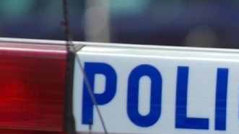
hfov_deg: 1.6
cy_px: 119
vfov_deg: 0.9
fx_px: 8655
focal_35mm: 1366
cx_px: 289
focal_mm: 300
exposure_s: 1/180
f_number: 5.8
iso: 100
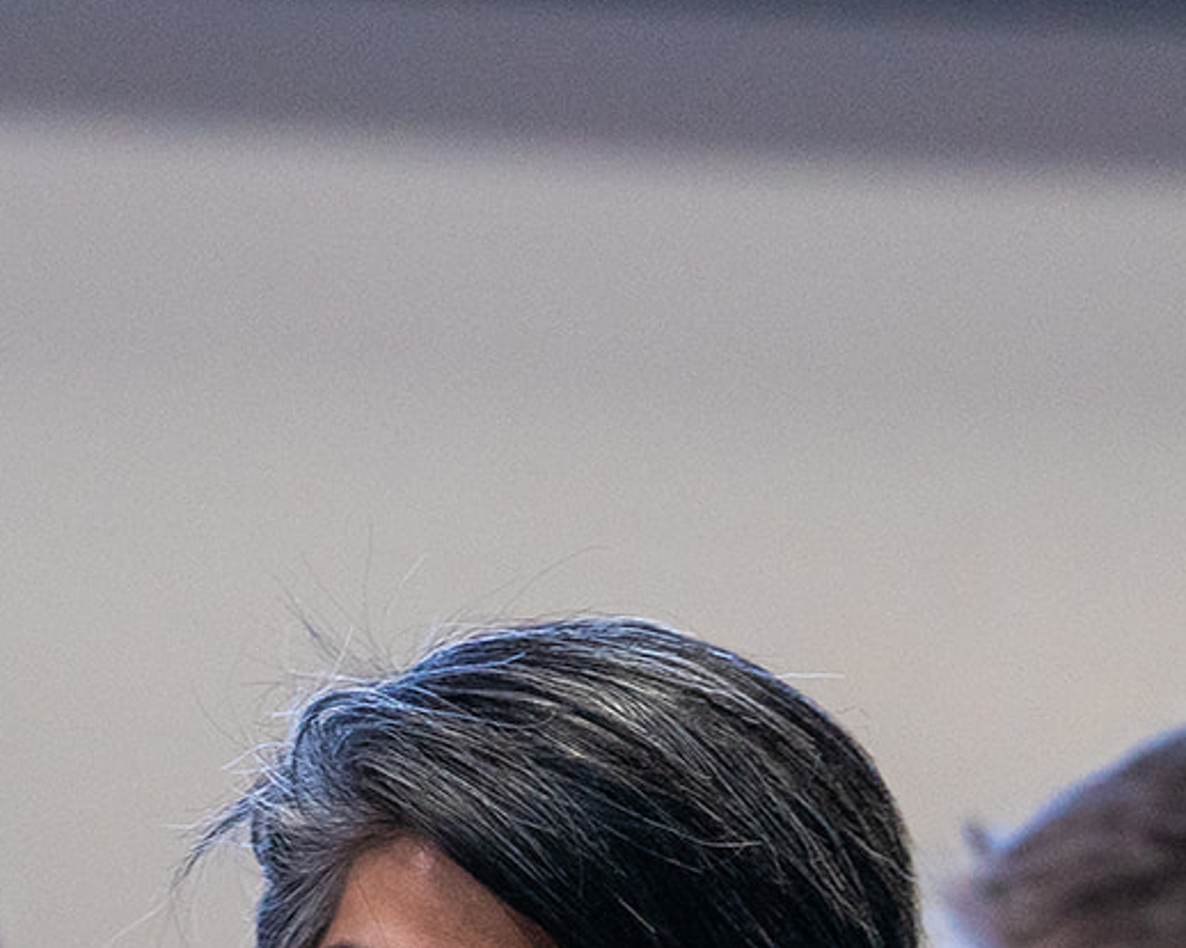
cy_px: 1174
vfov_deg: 3.1
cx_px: 497
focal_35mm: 499
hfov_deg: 3.9
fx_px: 17509
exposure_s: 1/80
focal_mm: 172
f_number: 5.6
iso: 3200
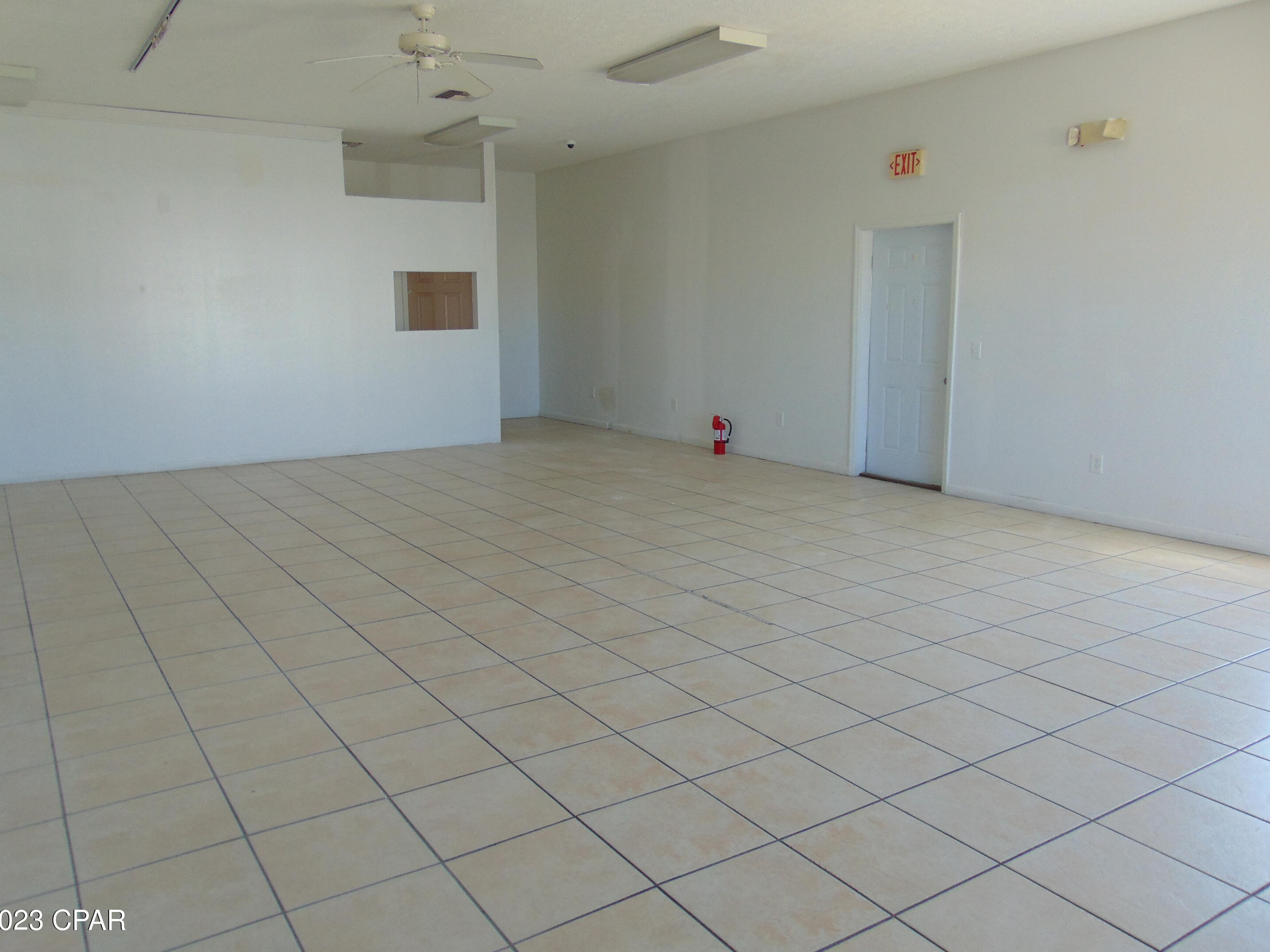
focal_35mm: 26
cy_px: 470
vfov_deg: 53.1
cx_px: 620
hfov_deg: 67.3
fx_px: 954
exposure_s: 1/40
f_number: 3
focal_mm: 4.5
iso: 80
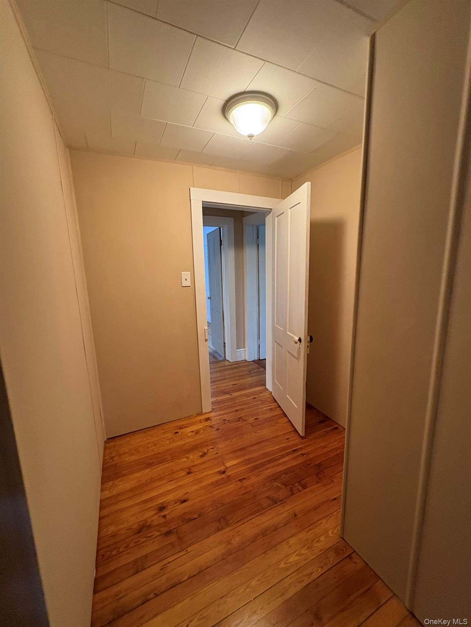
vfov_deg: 102.1
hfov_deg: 85.7
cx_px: 236
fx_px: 254
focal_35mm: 14
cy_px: 314
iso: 200
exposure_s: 1/60
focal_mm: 2.22
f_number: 2.2
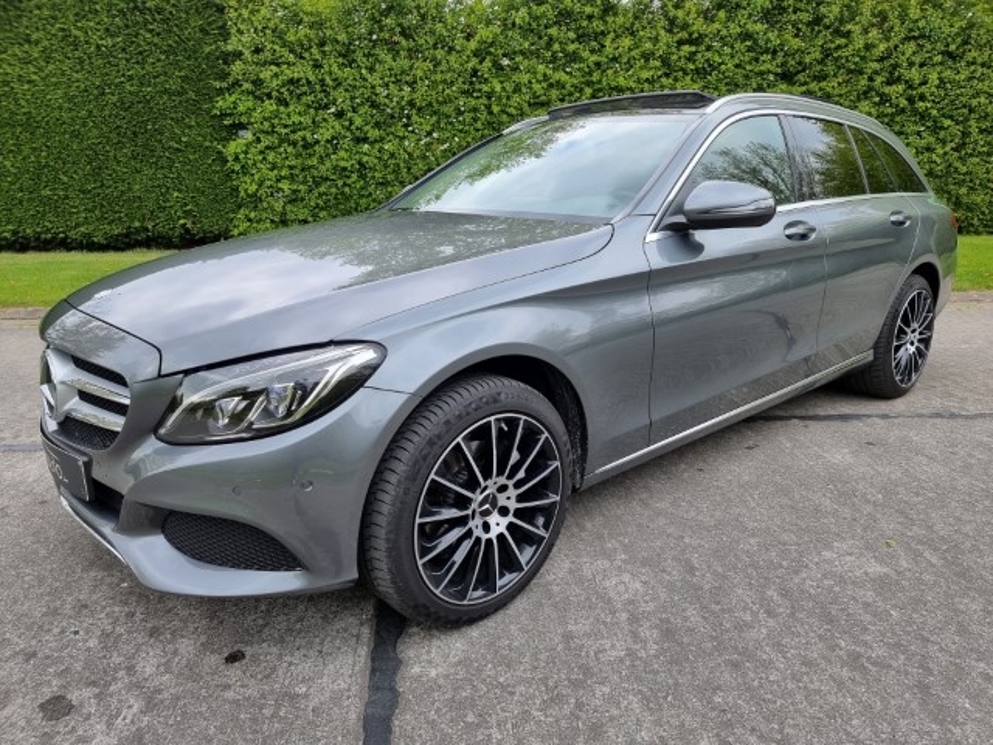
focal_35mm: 24
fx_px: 688
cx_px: 496
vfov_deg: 56.8
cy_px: 372
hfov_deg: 71.6
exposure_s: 1/145
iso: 50
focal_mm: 6.7
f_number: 1.8
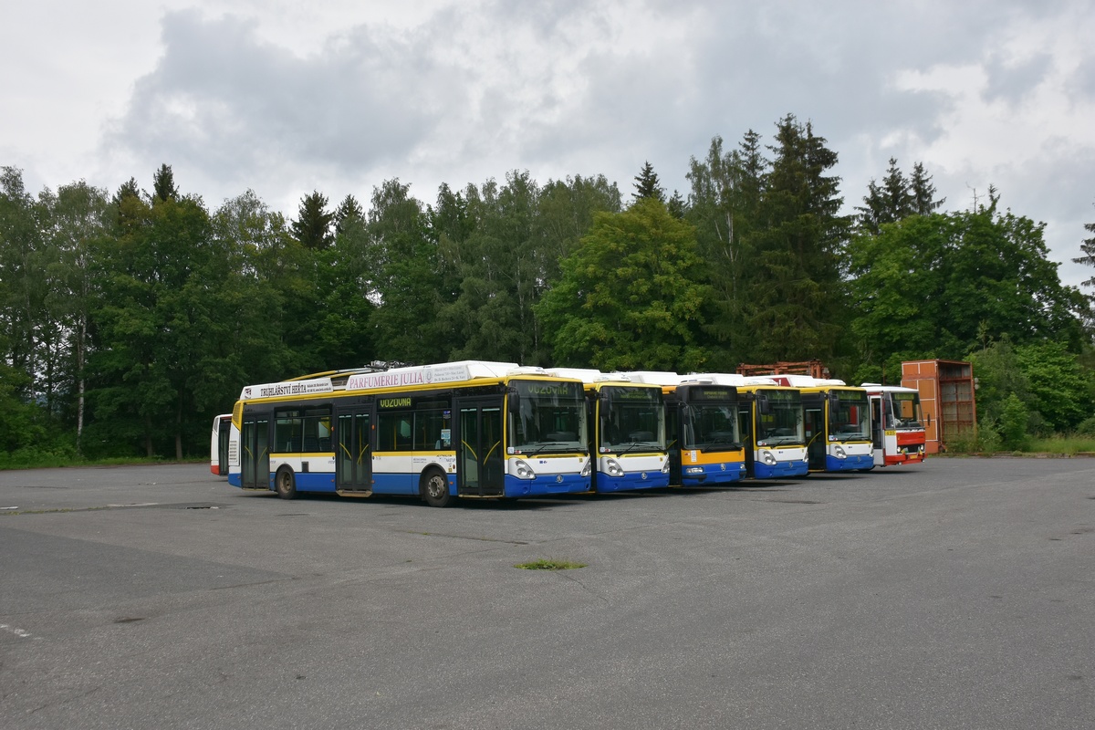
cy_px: 365
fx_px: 1049
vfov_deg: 38.4
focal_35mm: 34
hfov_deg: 55.1
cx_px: 548
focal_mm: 23
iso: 250
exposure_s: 1/400
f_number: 10
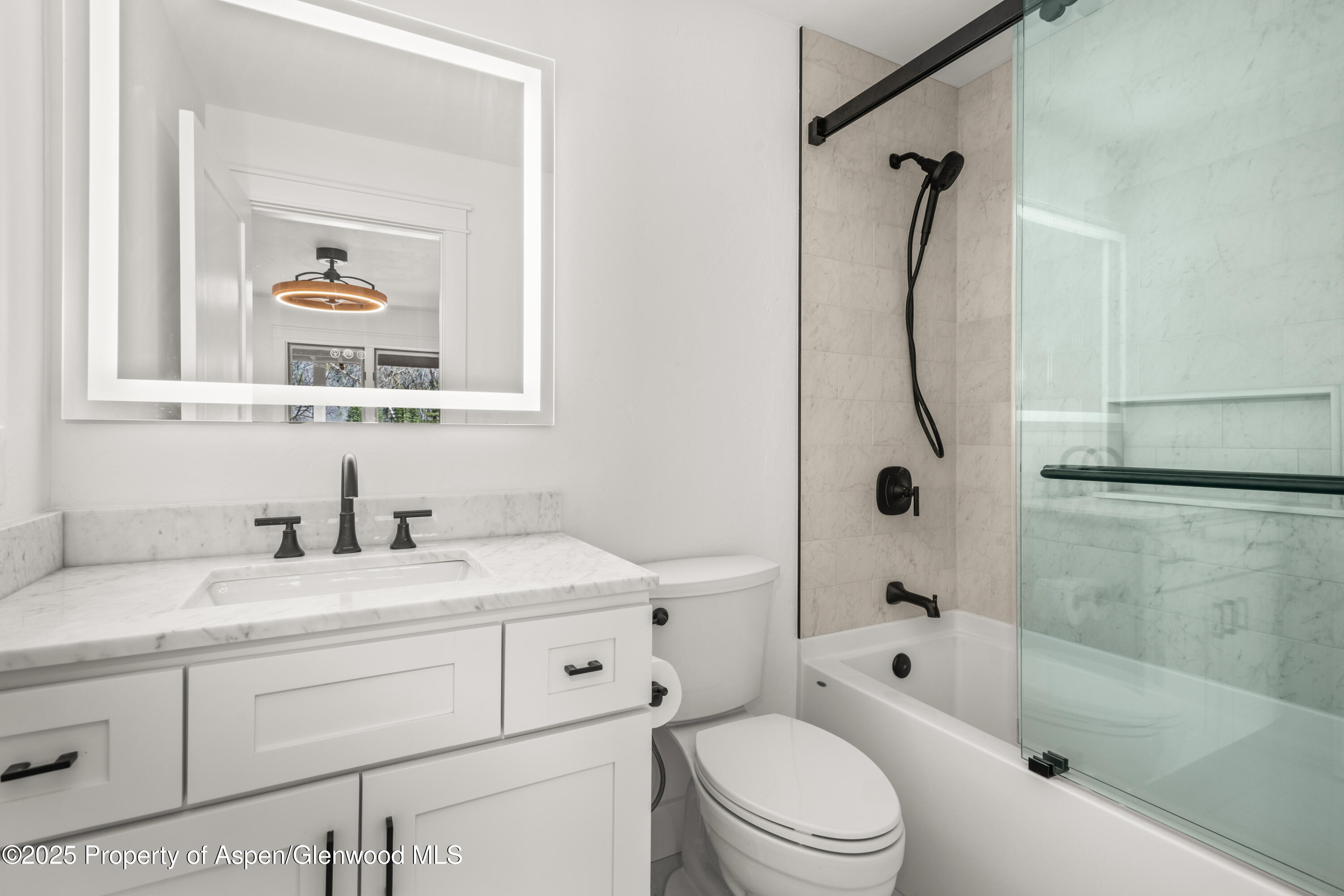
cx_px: 672
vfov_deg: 70.5
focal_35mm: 17
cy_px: 448
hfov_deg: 93.3
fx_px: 635
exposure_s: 1/2.5
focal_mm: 17
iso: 400
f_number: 10
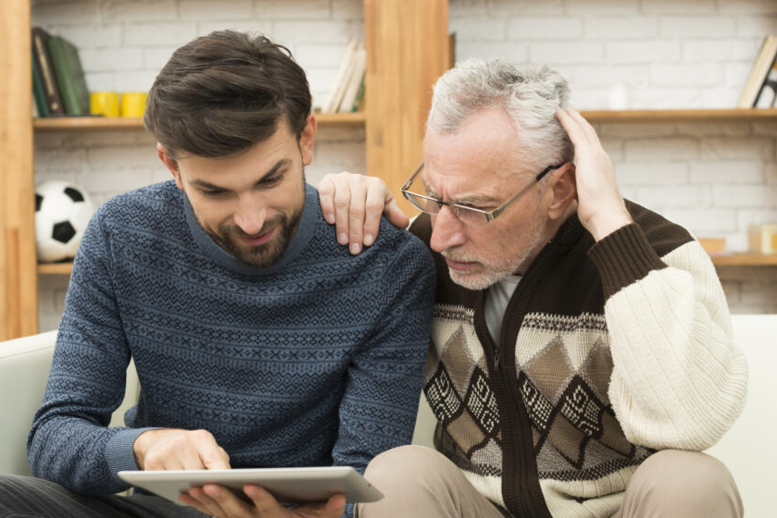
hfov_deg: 32.8
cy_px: 271
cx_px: 426
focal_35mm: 61
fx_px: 1317
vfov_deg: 22.3
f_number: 4
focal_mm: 50
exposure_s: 1/100
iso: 400
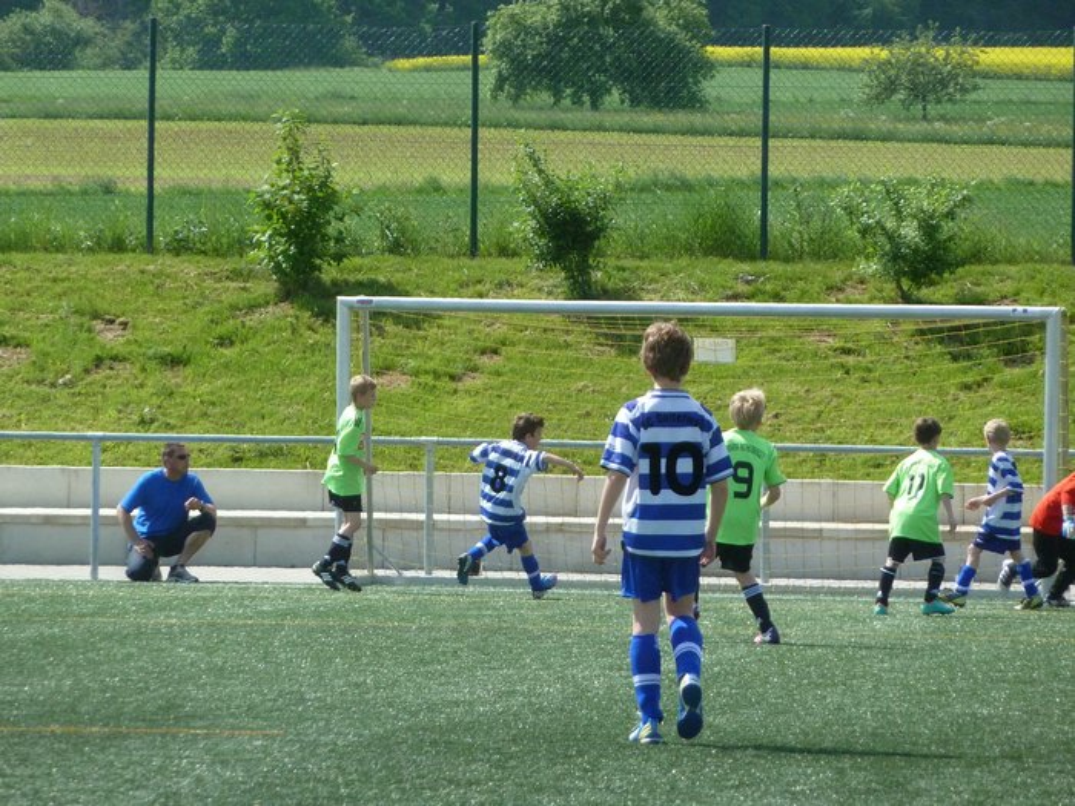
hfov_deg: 6.6
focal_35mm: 300
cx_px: 538
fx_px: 9317
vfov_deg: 5.0
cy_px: 403
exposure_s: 1/1000
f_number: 4.9
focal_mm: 49.2
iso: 320
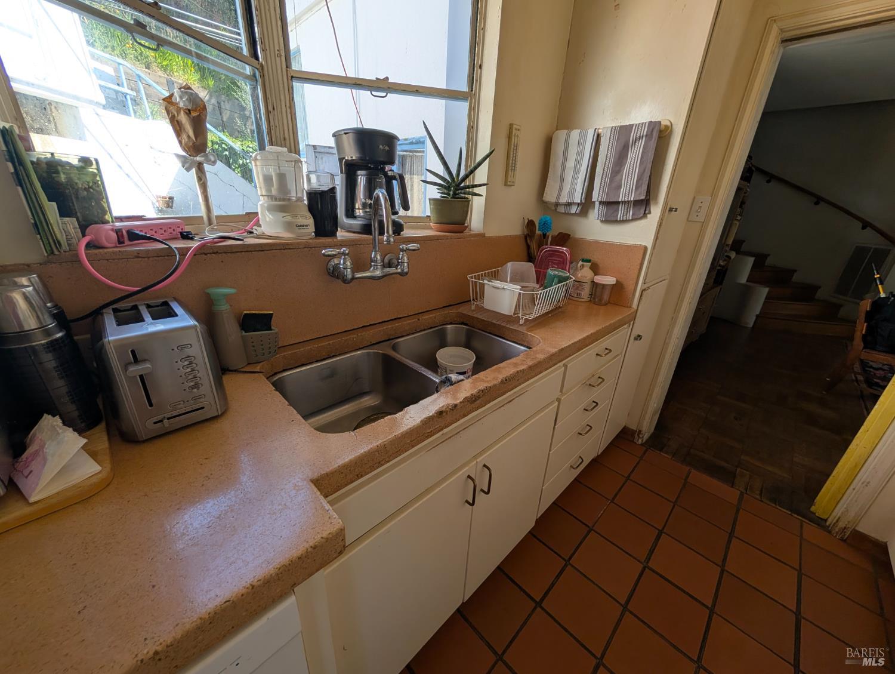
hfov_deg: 110.5
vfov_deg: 94.6
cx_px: 448
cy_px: 337
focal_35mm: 12
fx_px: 311
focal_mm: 2.02
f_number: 1.7
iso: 43
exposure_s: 1/480
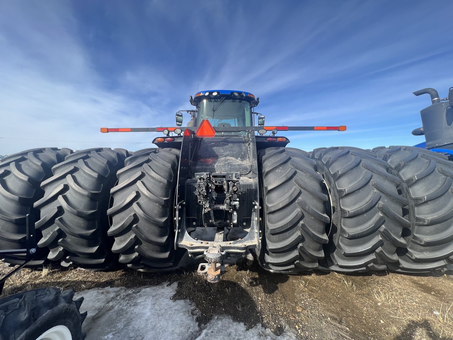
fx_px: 170
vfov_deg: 89.9
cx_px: 226
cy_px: 170
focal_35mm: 13
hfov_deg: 106.2
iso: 32
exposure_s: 1/690
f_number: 1.8
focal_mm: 1.57
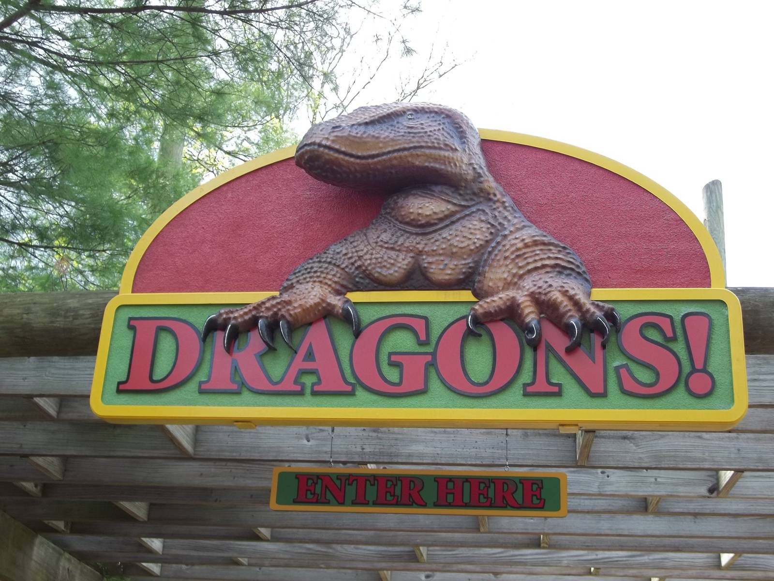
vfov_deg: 29.7
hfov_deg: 38.9
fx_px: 1096
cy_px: 290
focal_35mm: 49
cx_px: 387
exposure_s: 1/125
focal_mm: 8.8
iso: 64
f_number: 3.6
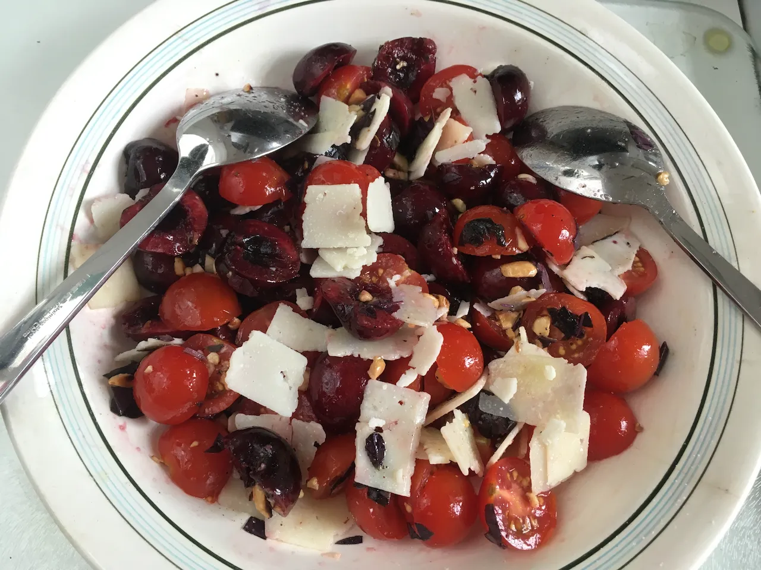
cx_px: 380
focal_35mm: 29
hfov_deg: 61.7
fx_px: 638
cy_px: 285
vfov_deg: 48.2
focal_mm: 4.15
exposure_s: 1/33
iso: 50
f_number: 2.2
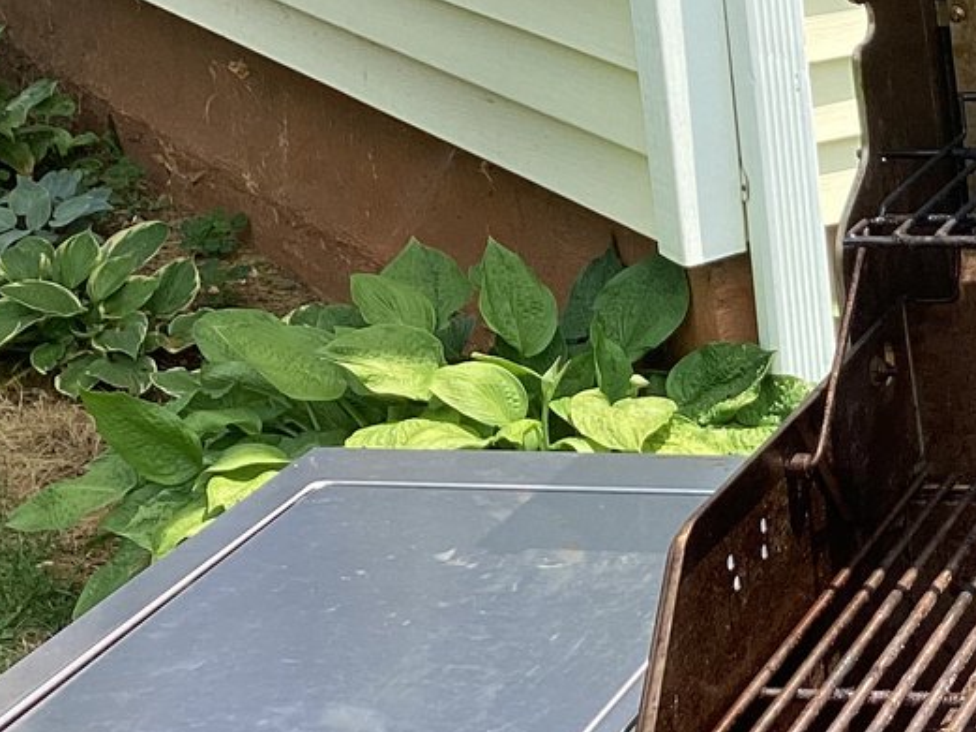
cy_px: 310
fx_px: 2538
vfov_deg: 16.4
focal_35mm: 90
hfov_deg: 19.7
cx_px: 1335
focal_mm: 3.3
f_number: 2.4
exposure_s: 1/479
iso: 25
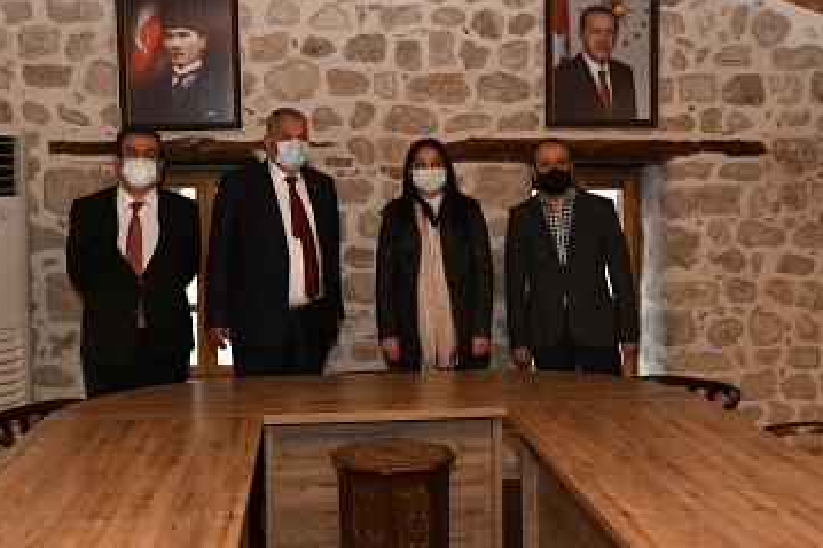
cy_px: 241
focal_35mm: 46
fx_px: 1051
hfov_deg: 42.7
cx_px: 436
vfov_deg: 29.2
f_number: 4.5
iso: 400
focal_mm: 34
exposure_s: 1/50
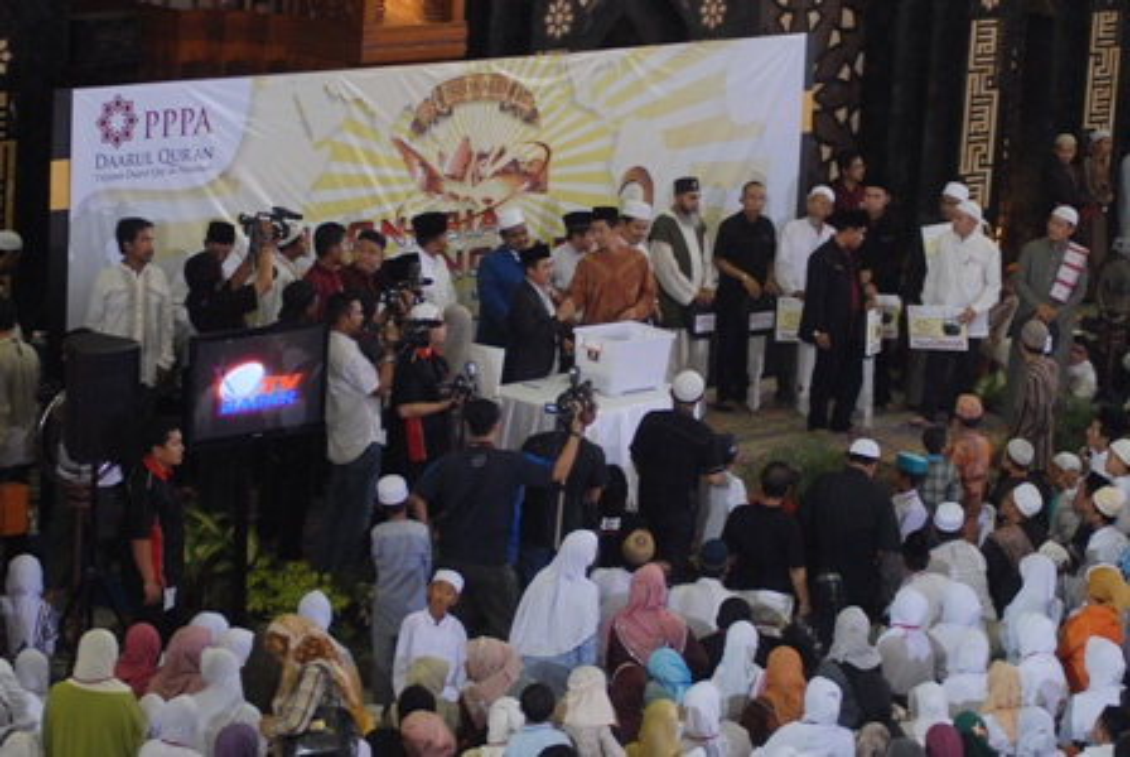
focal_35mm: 120
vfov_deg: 11.5
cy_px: 378
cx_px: 565
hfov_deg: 17.0
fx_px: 3772
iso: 400
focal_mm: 80
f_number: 2.8
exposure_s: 1/50
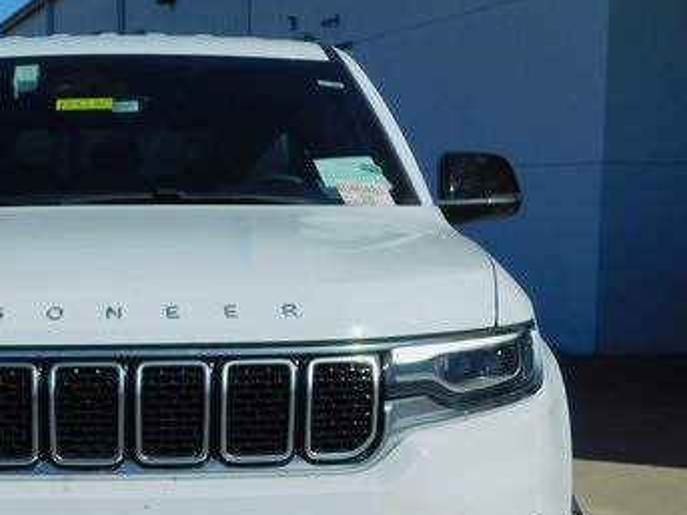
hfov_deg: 22.9
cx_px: 112
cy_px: 431
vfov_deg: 17.4
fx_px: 1667
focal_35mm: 84
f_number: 7.4
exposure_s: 1/800
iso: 125
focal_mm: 8
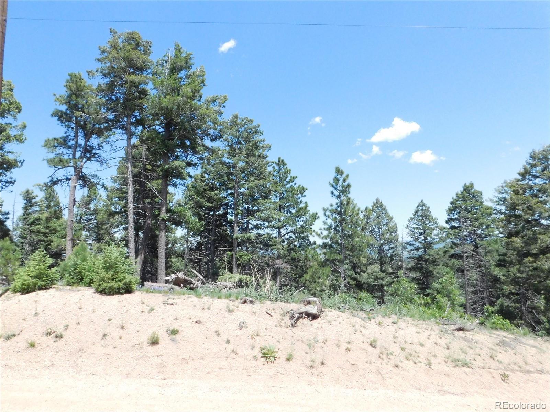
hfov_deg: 73.9
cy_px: 206
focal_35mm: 23
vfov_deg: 58.9
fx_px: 365
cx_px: 275
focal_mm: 4
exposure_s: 1/1500
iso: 800
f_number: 6
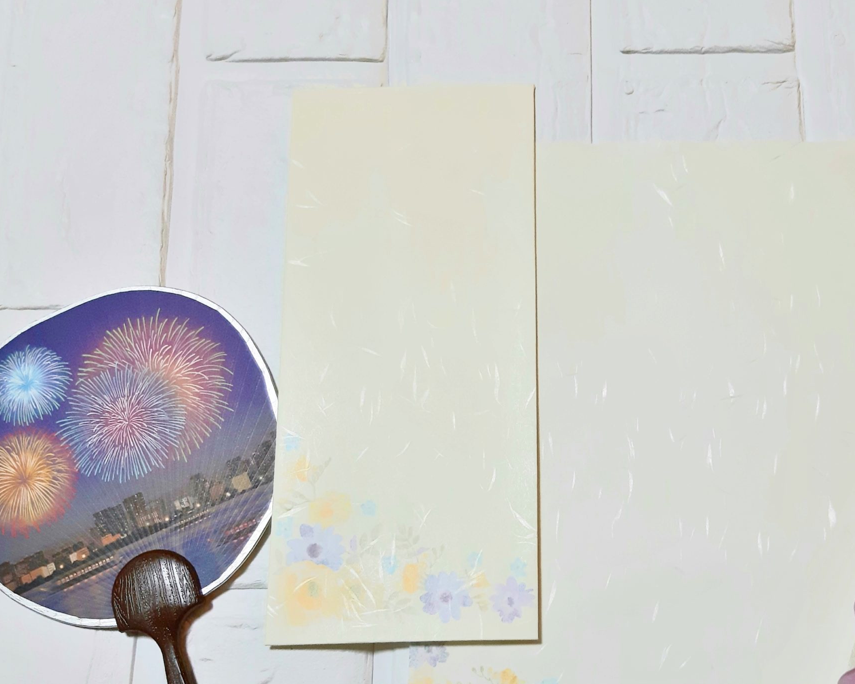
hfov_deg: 47.2
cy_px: 463
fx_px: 962
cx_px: 567
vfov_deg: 38.7
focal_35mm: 38
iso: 100
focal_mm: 3.93
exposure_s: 1/50
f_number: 1.7
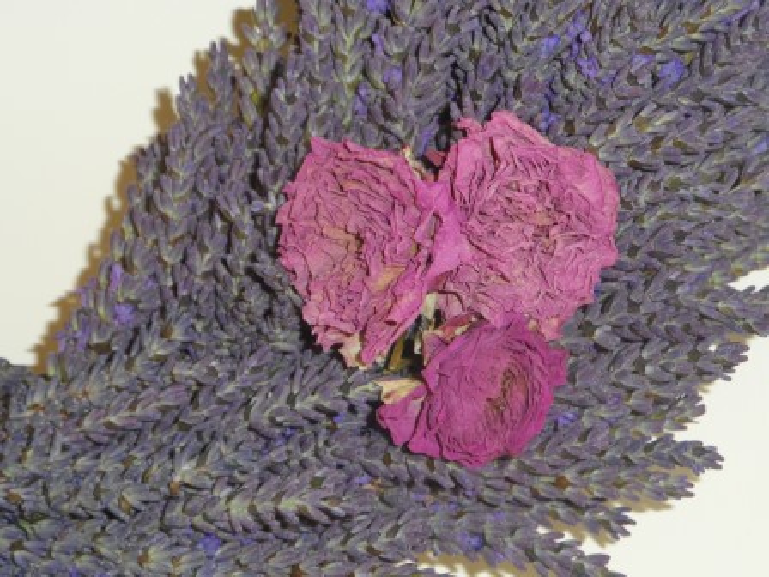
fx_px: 2310
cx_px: 384
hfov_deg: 18.9
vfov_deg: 14.2
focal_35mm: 104
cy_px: 288
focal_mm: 17
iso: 100
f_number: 4.6
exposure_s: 1/20
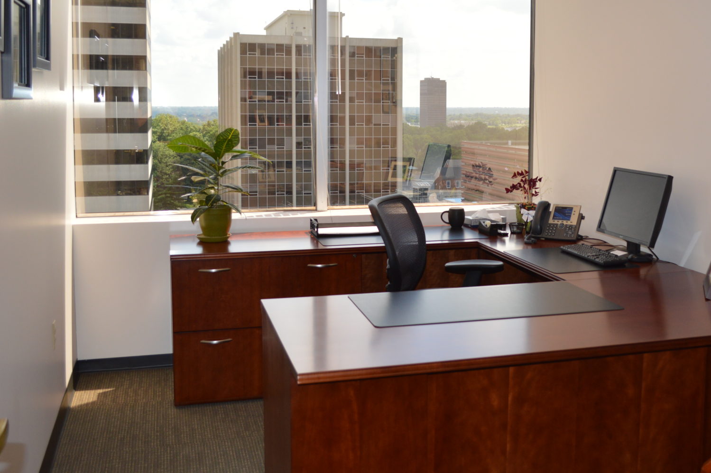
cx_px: 478
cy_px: 167
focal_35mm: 41
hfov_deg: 46.6
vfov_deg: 32.4
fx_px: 809
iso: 320
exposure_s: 1/125
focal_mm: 20
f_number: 4
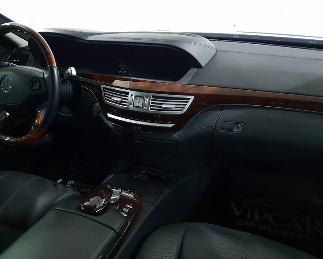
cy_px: 130
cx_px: 148
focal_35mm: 28
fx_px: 268
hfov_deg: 62.1
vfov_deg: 51.5
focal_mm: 4.3
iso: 320
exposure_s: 1/20
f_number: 1.5
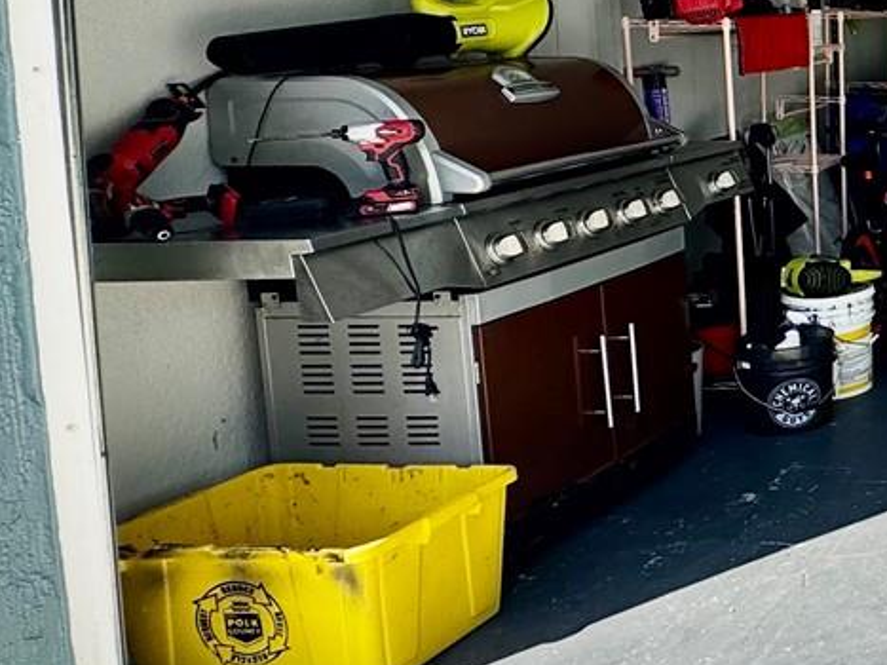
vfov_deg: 29.5
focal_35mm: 48
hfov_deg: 26.4
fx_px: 1230
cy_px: 125
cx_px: 1383
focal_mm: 2.22
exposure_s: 1/451
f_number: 2.2
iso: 40
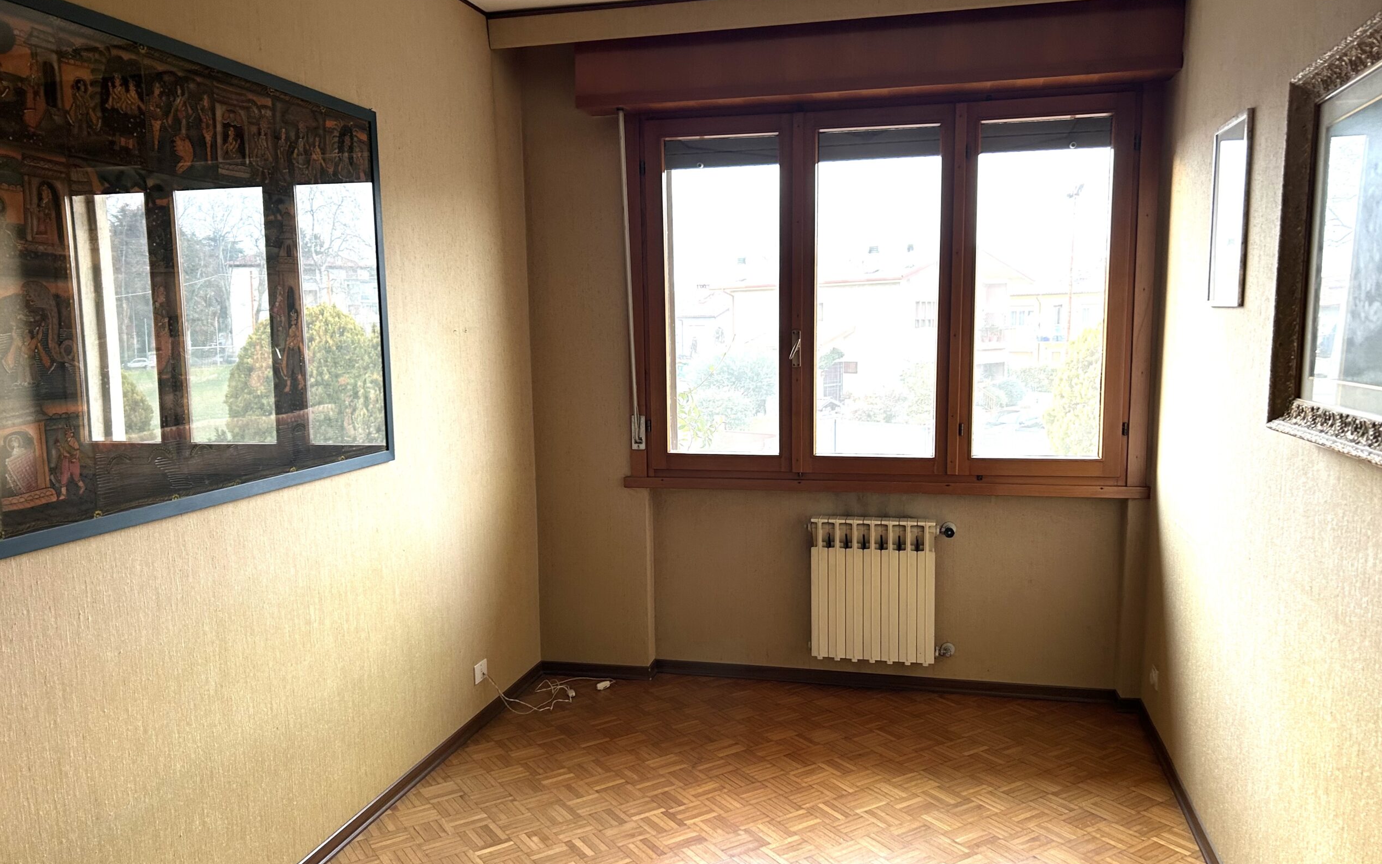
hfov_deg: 66.5
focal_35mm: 28
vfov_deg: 44.5
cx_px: 700
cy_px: 466
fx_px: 1055
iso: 100
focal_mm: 5.7
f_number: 1.5
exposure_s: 1/50
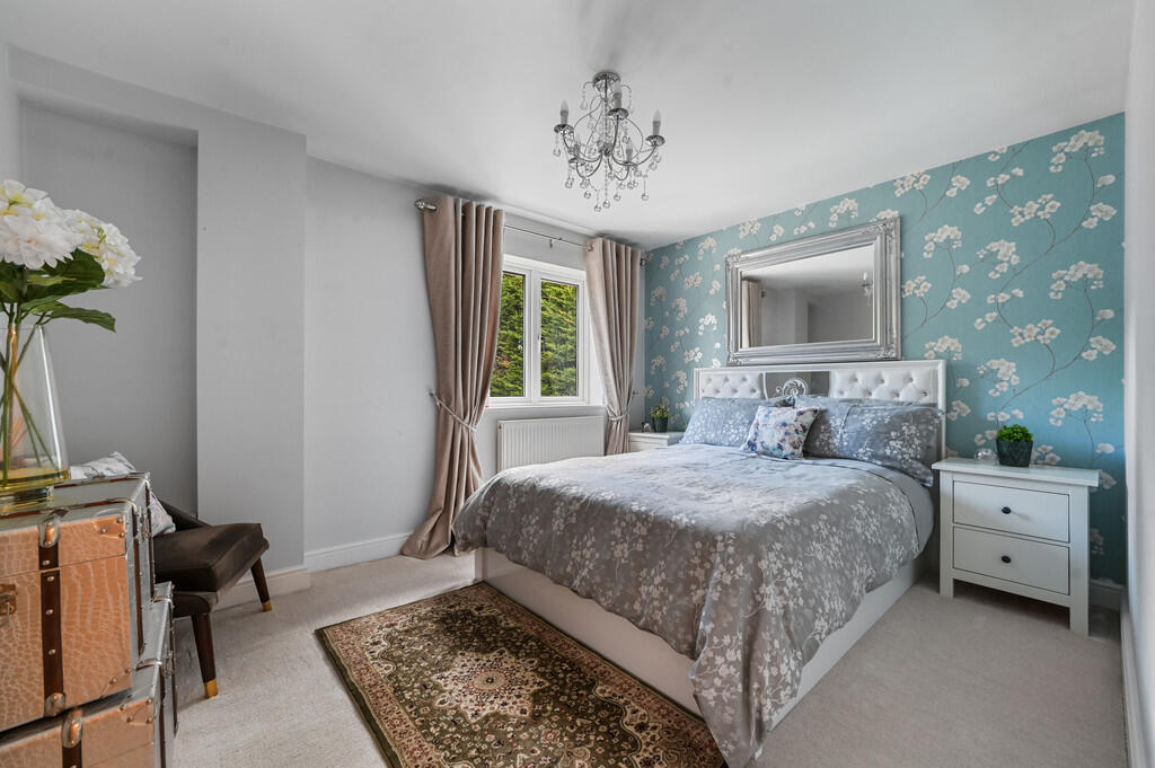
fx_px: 449
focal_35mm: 14
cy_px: 384
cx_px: 578
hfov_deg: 104.3
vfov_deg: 81.1
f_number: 8
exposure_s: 1/1.25
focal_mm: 14
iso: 400
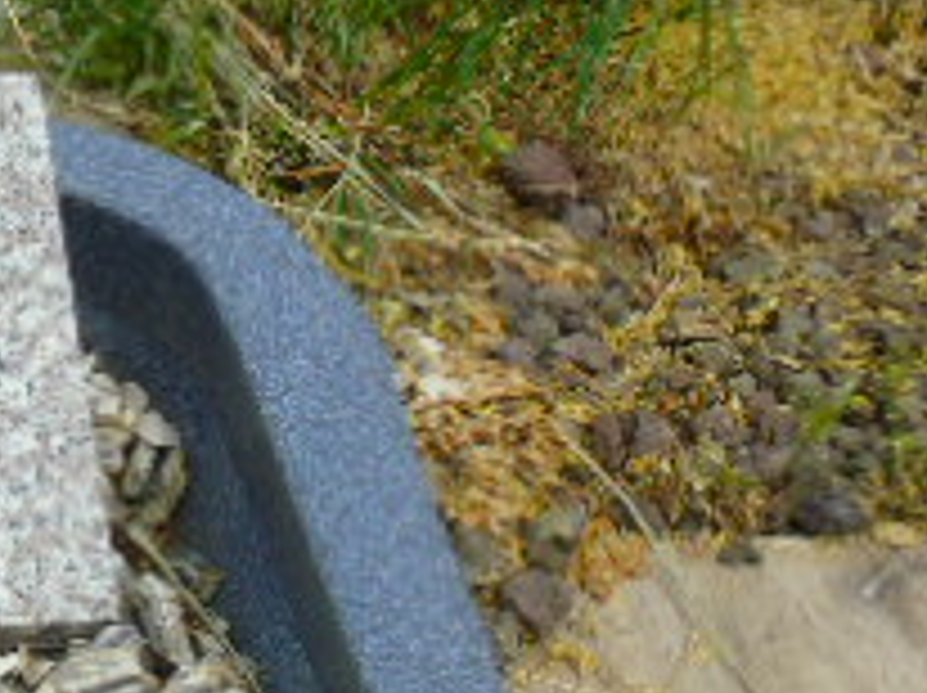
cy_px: 414
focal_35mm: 193
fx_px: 5162
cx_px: -410
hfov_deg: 10.0
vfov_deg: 7.7
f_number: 4.5
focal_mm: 11
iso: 80
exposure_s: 1/800
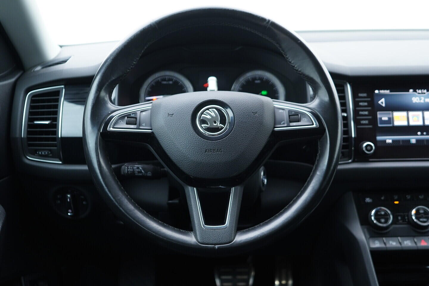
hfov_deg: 53.1
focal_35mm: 36
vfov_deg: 36.9
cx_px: 214
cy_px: 143
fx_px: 429
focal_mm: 24
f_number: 2.8
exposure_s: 1/40
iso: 400
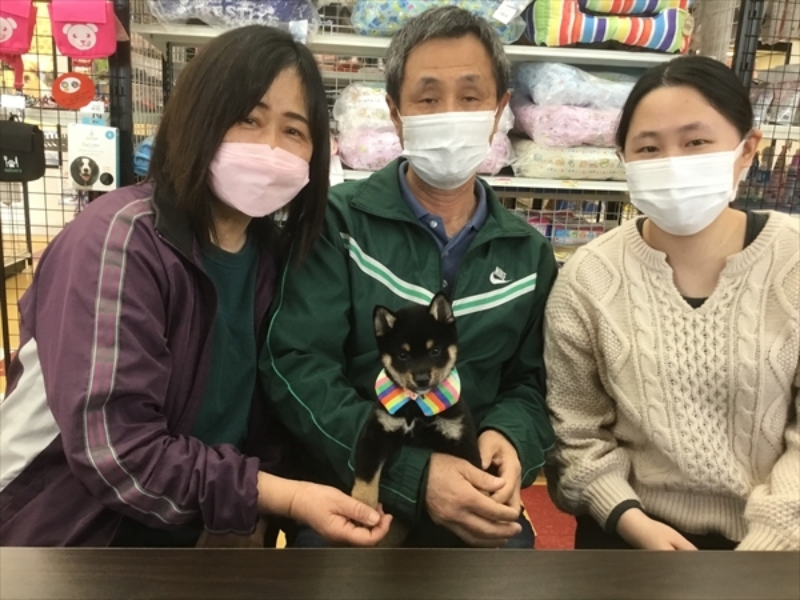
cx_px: 400
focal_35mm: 31
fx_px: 716
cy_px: 300
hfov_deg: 58.4
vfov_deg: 45.4
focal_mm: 3.3
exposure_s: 1/30
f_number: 2.4
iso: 50
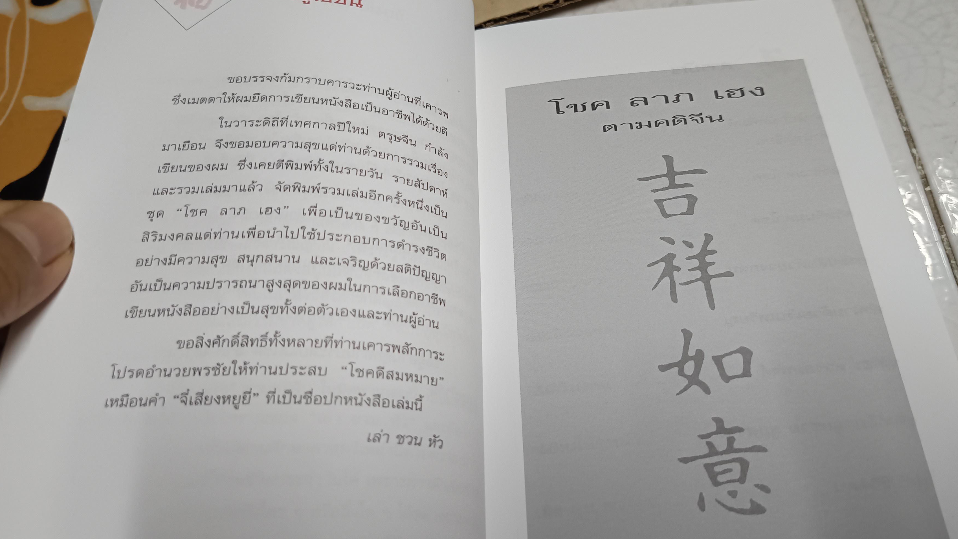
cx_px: 544
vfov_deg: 38.9
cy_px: 231
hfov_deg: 64.0
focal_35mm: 30
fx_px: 762
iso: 1071
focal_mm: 5.31
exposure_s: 1/50
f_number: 1.7
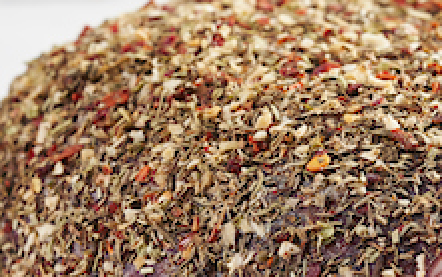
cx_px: 394
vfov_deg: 5.3
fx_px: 3015
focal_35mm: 250
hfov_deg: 8.4
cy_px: 291
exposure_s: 1/125
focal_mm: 90
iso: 100
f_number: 8
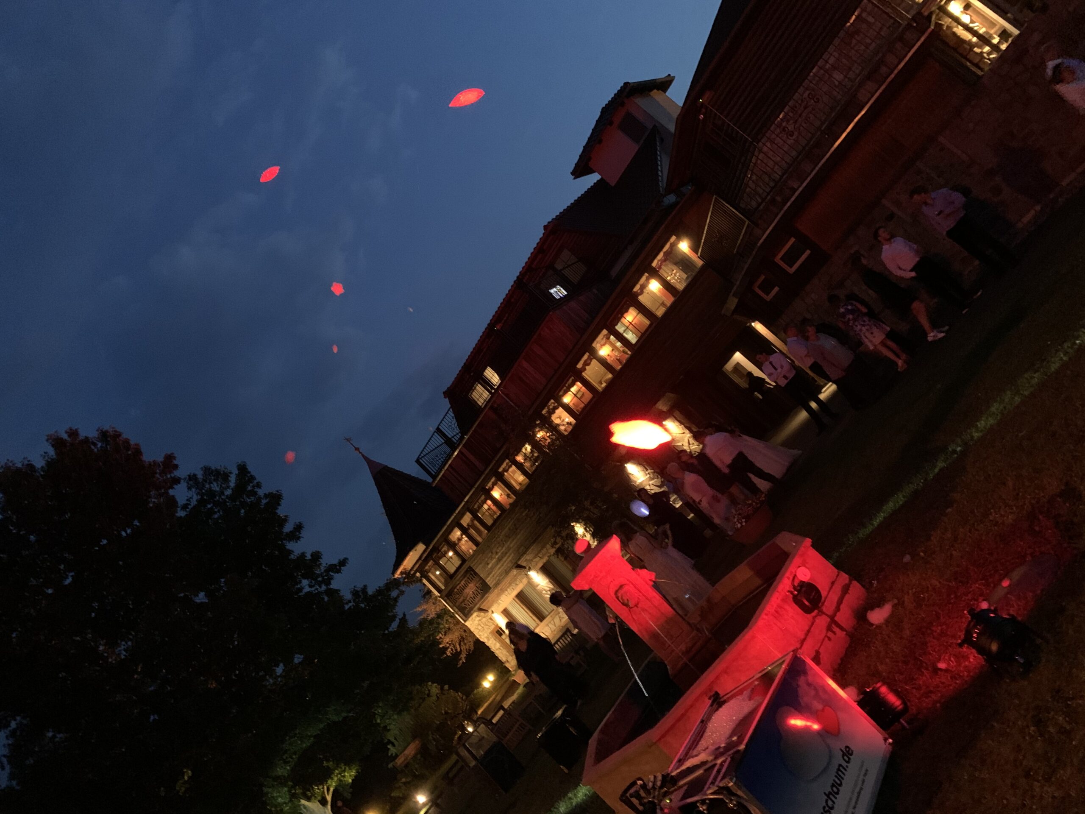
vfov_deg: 53.1
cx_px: 542
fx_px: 815
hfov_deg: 67.3
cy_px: 407
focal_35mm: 26
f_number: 1.8
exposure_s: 1/17
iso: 1000
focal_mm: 4.25
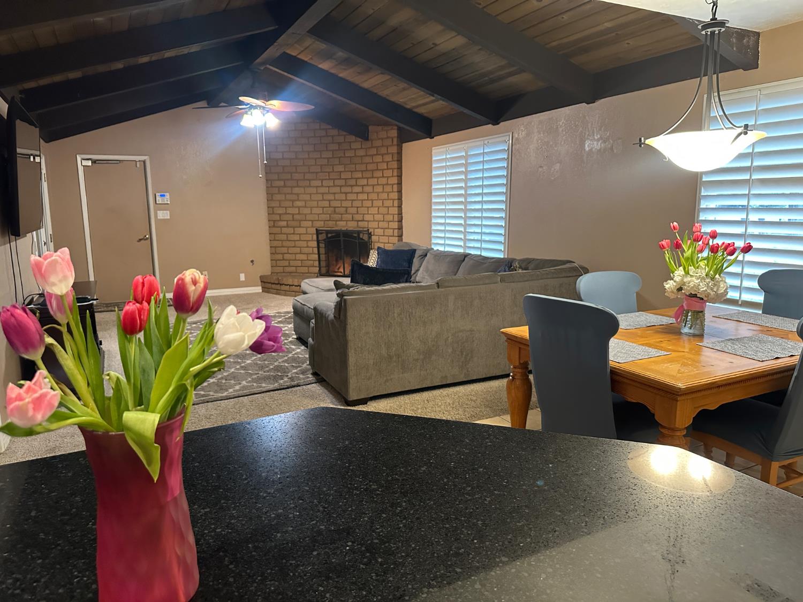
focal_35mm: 24
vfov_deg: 56.8
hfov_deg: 71.6
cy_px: 301
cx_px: 402
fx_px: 557
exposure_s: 1/40
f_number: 1.78
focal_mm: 6.86
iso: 640
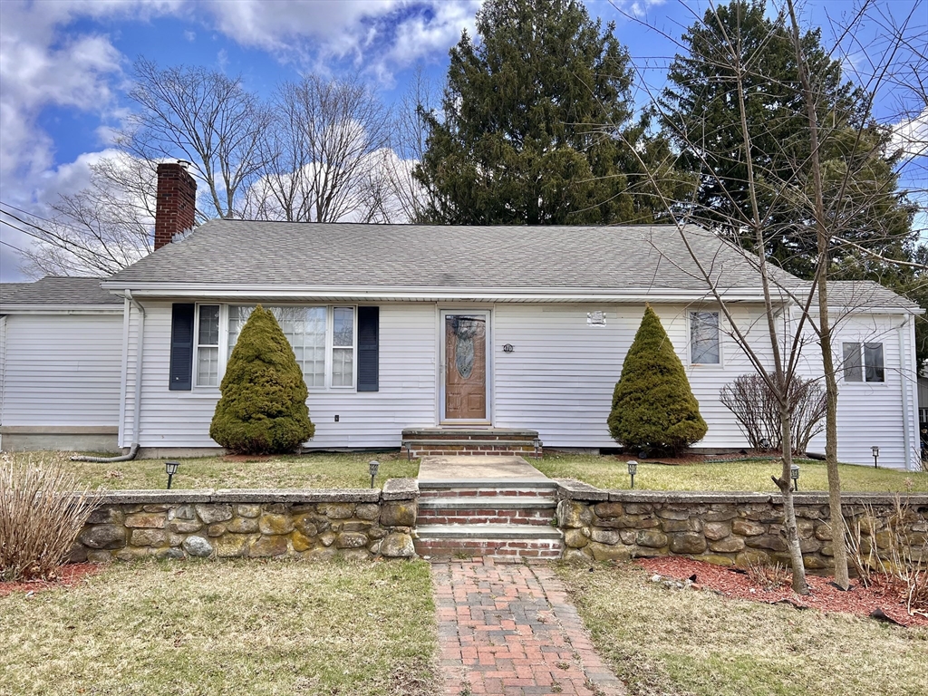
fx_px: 697
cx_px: 464
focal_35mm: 26
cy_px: 348
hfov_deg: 67.3
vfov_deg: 53.1
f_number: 1.5
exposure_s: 1/2045
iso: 50
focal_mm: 5.7
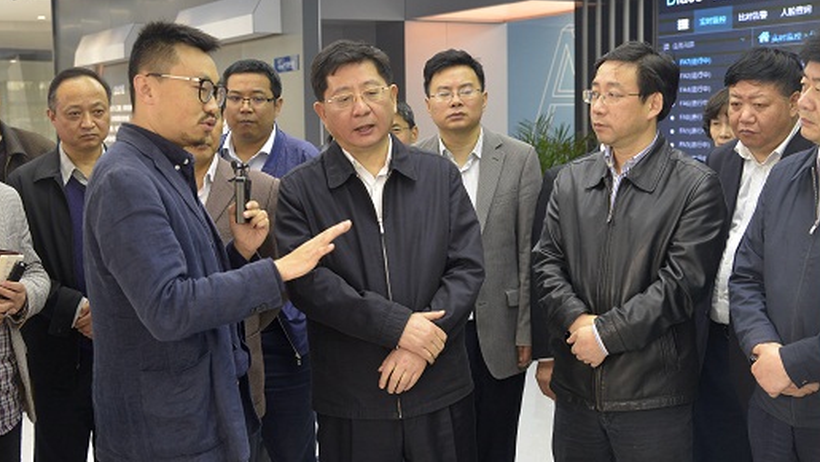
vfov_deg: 21.5
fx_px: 1218
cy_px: 244
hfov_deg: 37.2
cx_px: 373
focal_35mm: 56
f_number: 5
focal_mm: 46
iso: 1000
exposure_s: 1/125
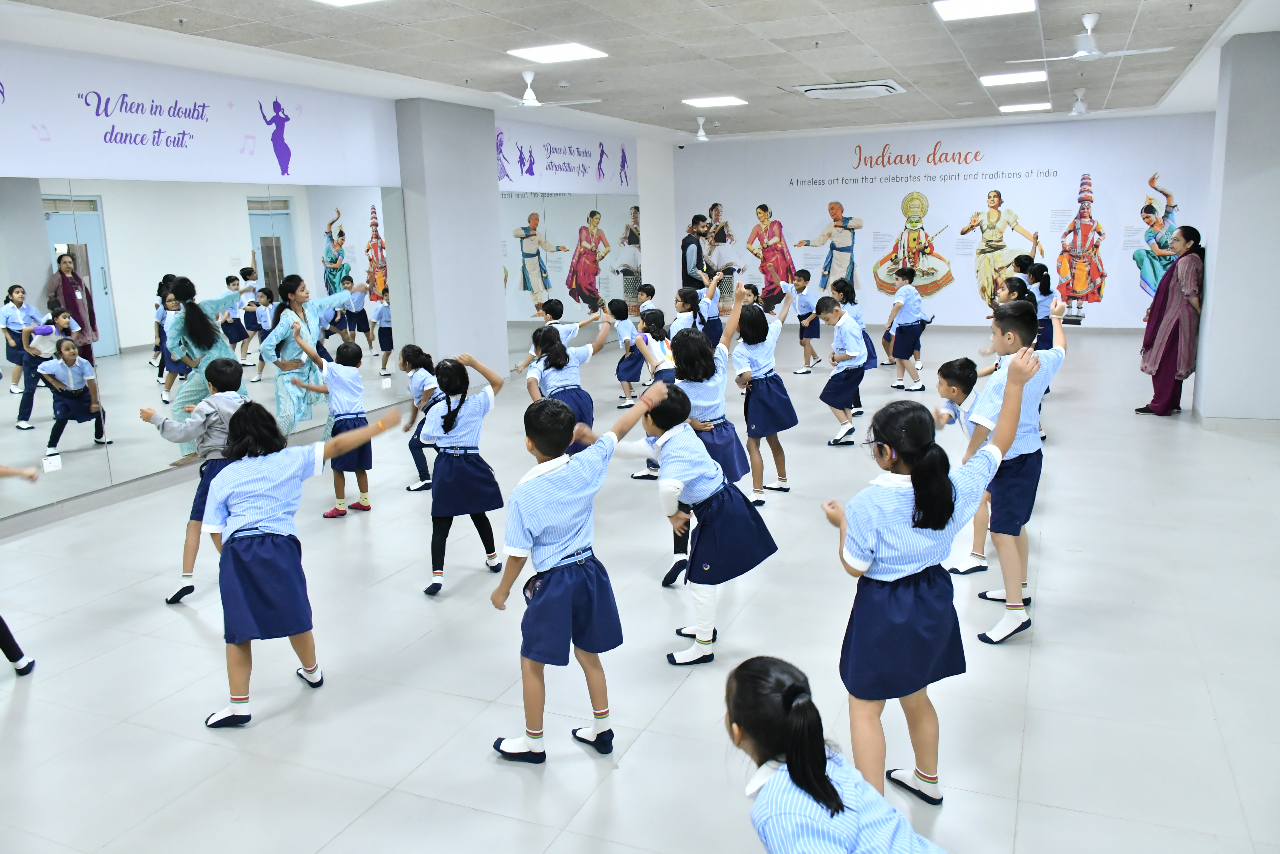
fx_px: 960
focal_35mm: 27
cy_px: 427
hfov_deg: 67.4
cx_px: 640
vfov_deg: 47.9
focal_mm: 18
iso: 2500
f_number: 5.6
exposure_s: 1/125
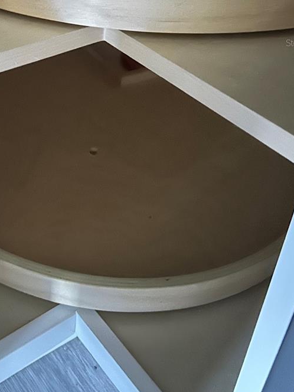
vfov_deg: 37.9
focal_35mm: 47
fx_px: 532
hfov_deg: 30.2
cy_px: 43
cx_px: 62
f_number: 1.5
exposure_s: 1/20
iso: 1250
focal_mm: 5.7
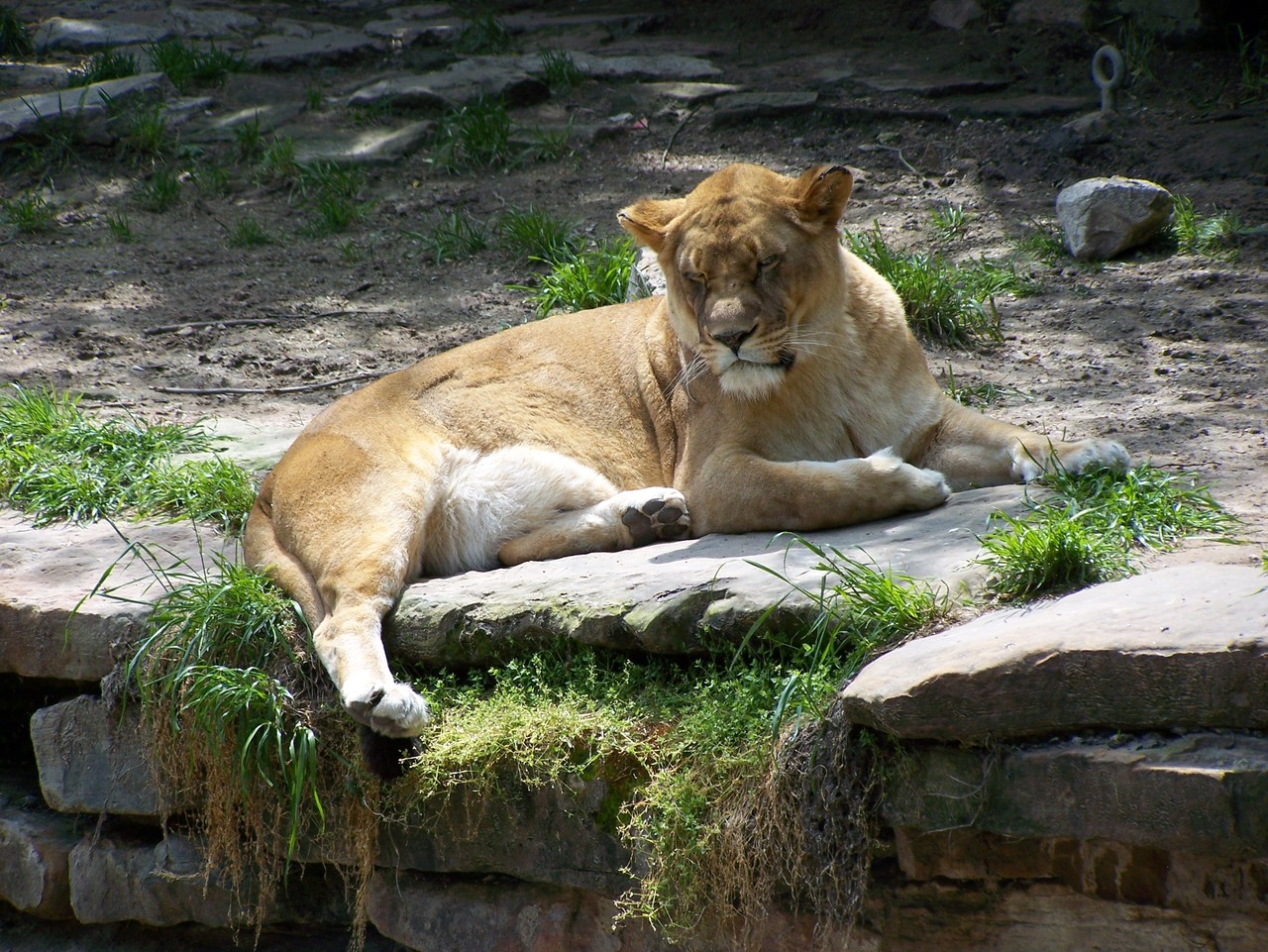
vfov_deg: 6.8
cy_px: 476
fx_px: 7988
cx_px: 634
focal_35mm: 218
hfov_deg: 9.1
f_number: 3.2
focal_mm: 36.2
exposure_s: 1/640
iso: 80
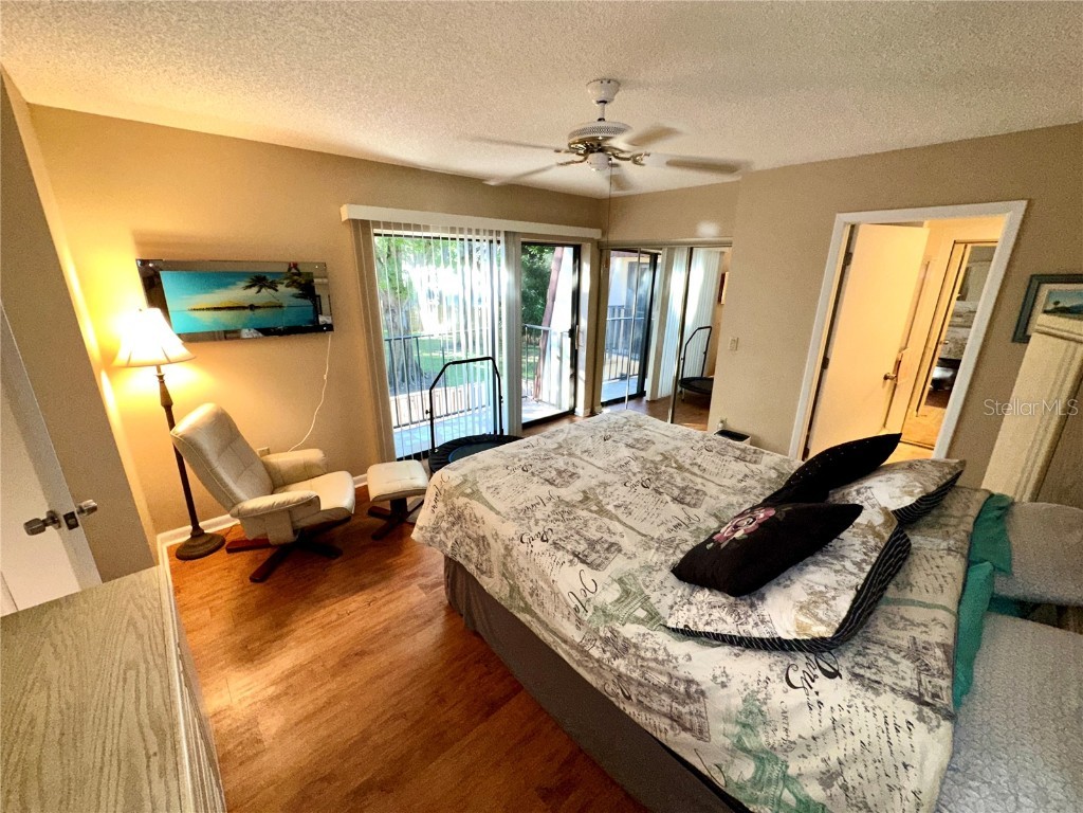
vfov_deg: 85.7
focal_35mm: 14
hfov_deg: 102.1
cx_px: 542
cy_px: 406
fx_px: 438
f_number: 2.2
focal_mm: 2.22
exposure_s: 1/60
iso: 200
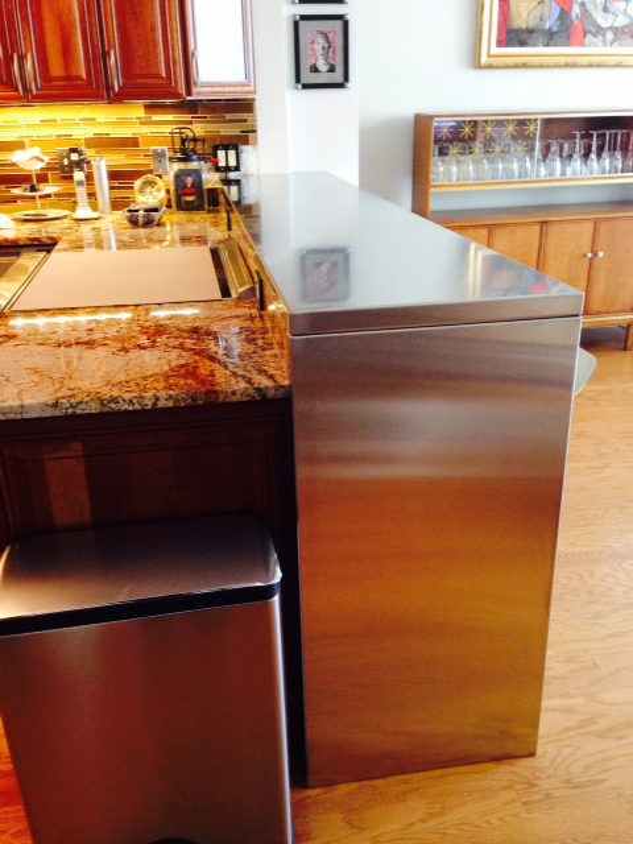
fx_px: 805
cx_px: 316
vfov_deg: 55.4
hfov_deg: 42.9
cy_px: 422
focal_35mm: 33
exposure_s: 1/20
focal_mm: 4.12
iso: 200
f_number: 2.4
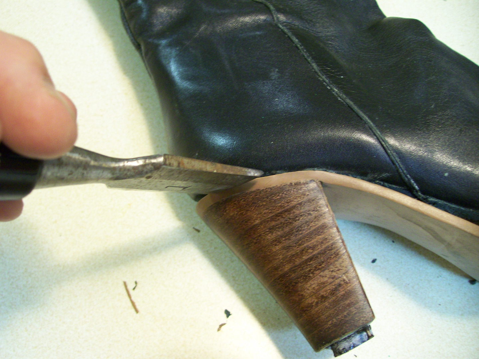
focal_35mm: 36
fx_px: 498
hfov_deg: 51.4
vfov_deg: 39.7
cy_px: 180
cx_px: 240
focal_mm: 6
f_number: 2.7
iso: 160
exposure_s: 1/5.46
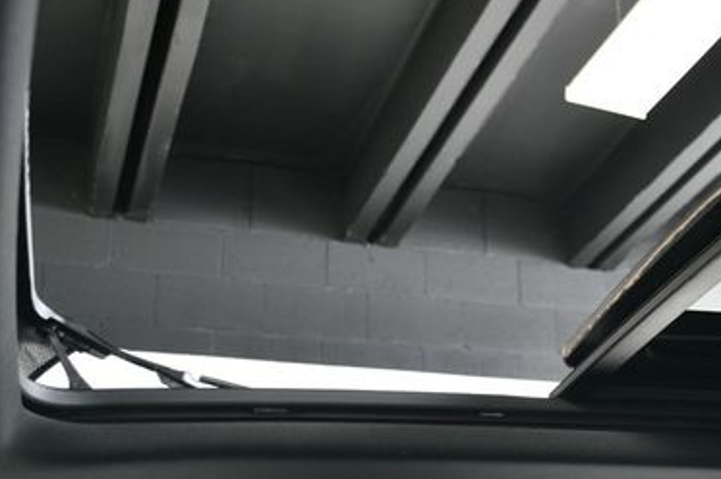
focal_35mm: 67
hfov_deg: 29.5
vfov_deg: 20.3
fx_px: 1341
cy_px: 232
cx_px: 561
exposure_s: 1/160
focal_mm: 26
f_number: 3.8
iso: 100
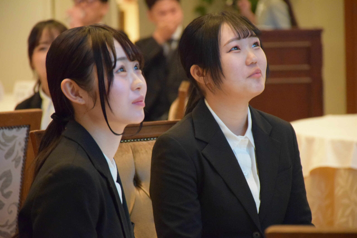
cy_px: 119
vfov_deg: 6.5
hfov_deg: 9.8
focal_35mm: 210
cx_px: 178
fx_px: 2082
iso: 6400
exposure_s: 1/20
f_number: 5.6
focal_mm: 140
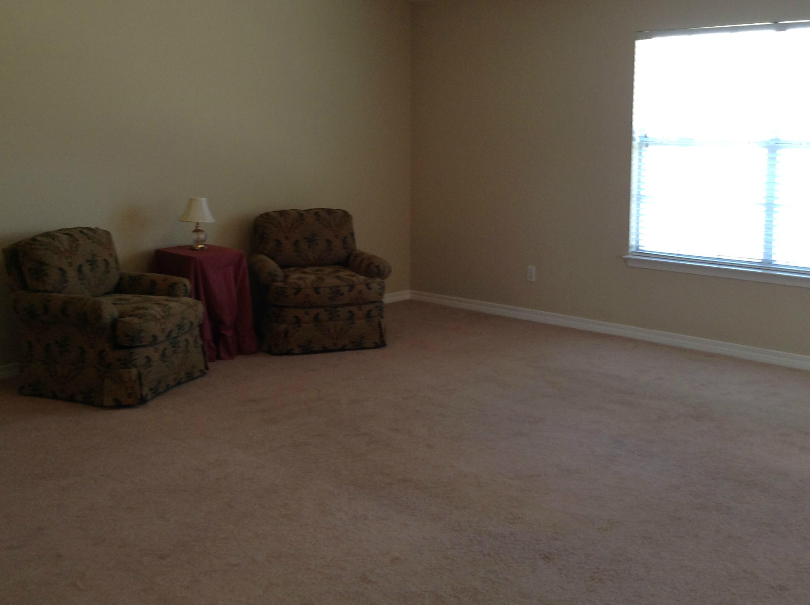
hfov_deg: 43.0
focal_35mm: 44
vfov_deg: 32.7
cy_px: 240
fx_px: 1028
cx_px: 392
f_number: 2.4
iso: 40
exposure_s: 1/24
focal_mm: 3.3
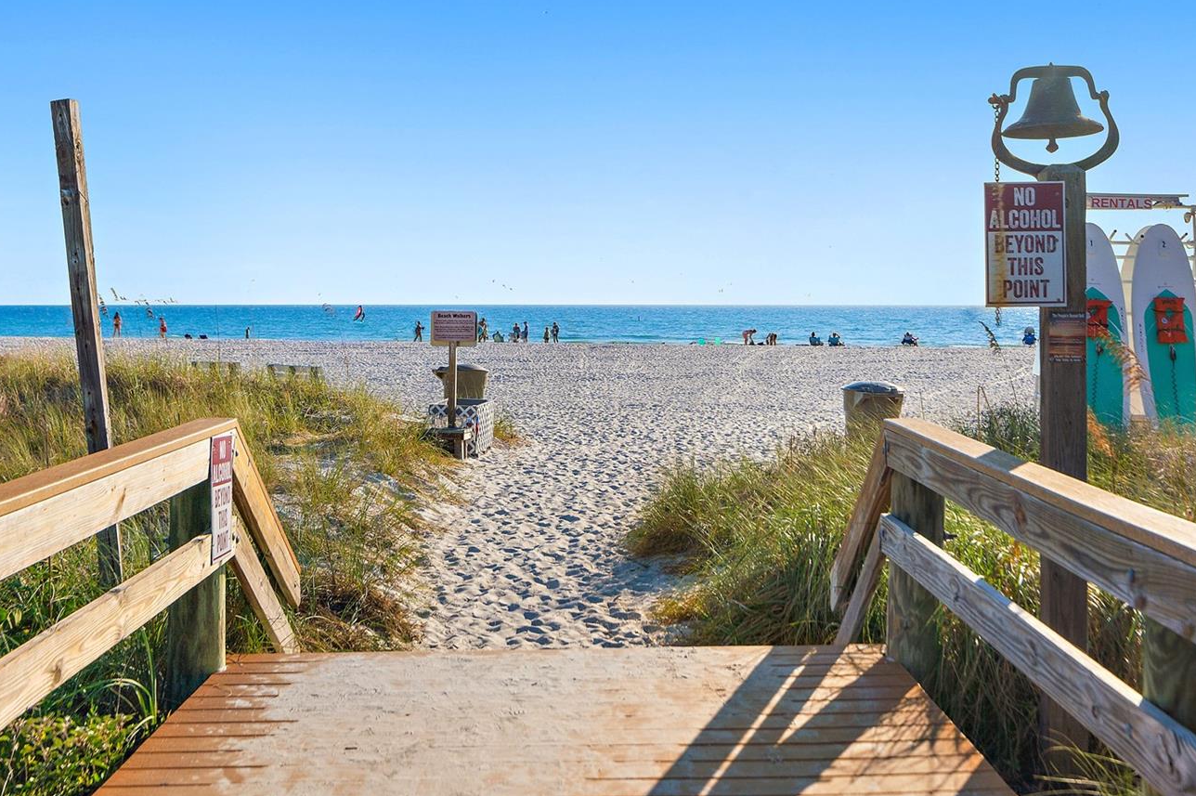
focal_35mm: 41
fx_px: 1361
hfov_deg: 47.4
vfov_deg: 32.5
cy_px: 312
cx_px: 598
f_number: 8
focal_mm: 33
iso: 125
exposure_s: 1/640
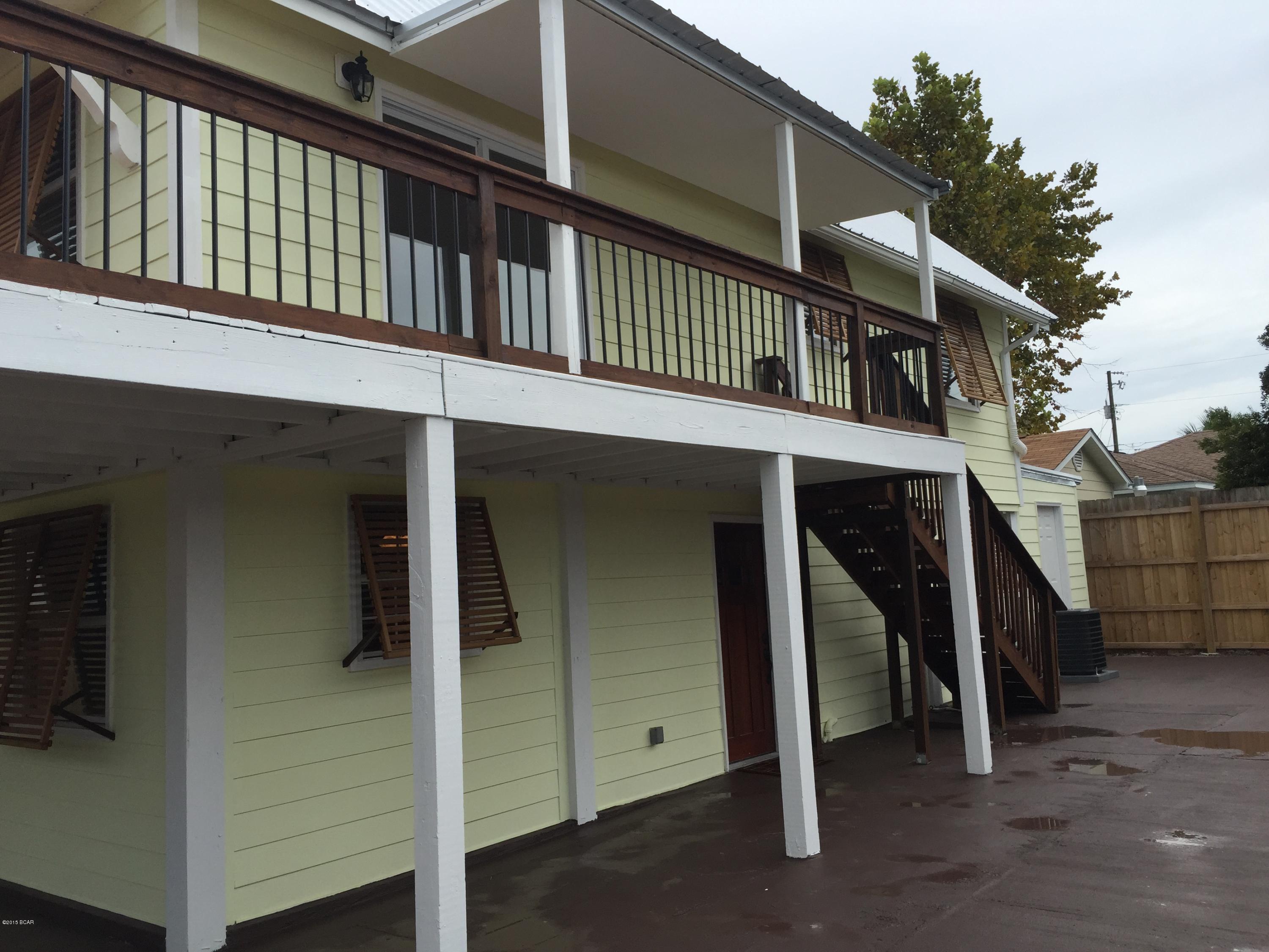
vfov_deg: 48.2
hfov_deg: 61.7
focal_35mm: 29
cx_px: 634
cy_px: 476
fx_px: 1063
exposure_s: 1/1276
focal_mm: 4.15
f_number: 2.2
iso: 32
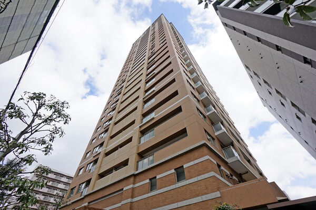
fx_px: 132
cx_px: 158
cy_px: 105
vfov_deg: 77.3
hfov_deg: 100.4
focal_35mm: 15
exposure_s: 1/100
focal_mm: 10
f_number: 11
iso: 100
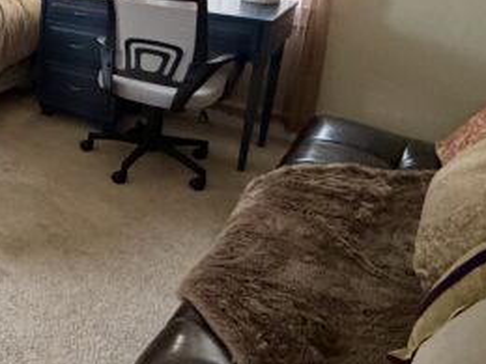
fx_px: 604
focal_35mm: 43
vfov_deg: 32.1
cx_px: -135
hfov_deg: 33.2
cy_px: 43
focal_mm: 2.22
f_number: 2.2
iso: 320
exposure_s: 1/60
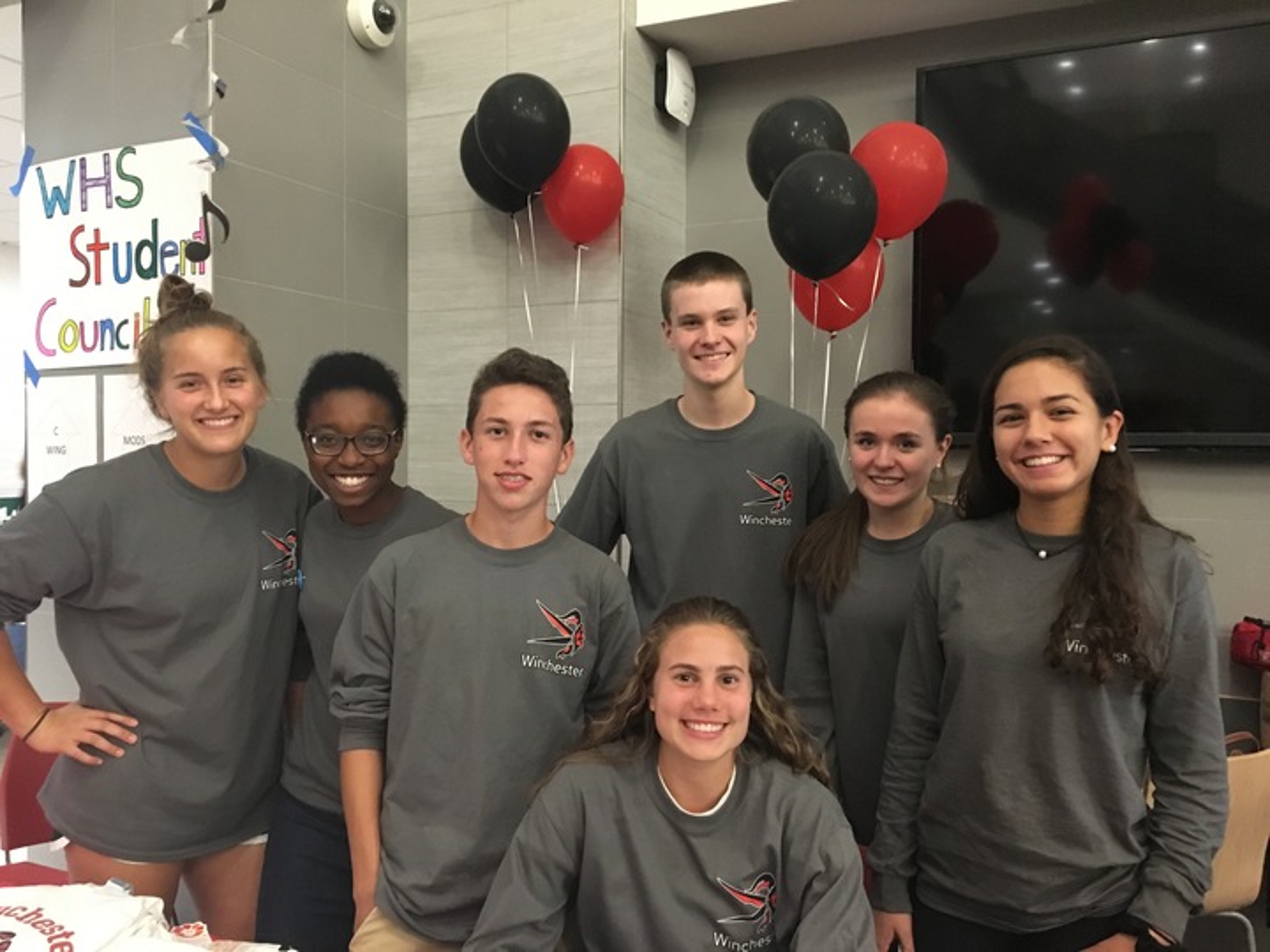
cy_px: 476
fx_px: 1064
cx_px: 635
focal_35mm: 29
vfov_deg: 48.2
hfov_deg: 61.7
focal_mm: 4.15
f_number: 2.2
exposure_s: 1/15
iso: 320
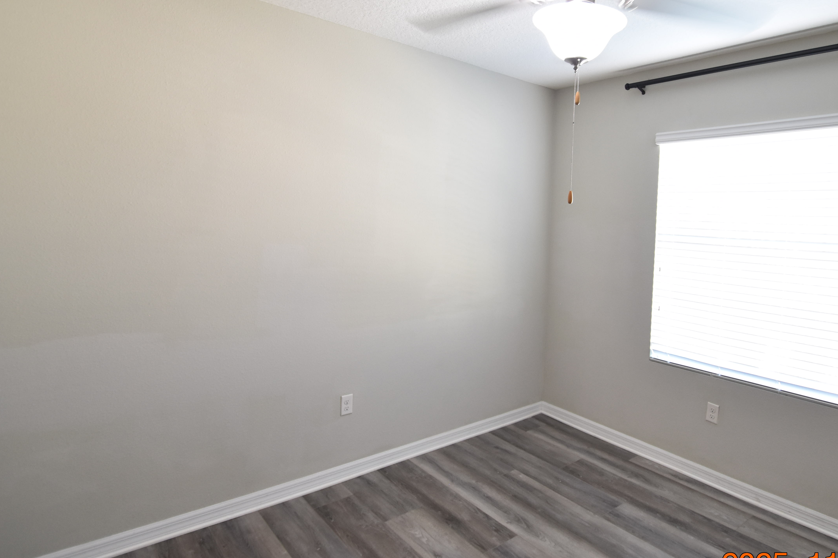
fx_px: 489
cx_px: 506
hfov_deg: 80.2
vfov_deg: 59.2
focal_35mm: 21
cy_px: 233
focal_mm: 10
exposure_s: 1/30
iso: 800
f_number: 3.5
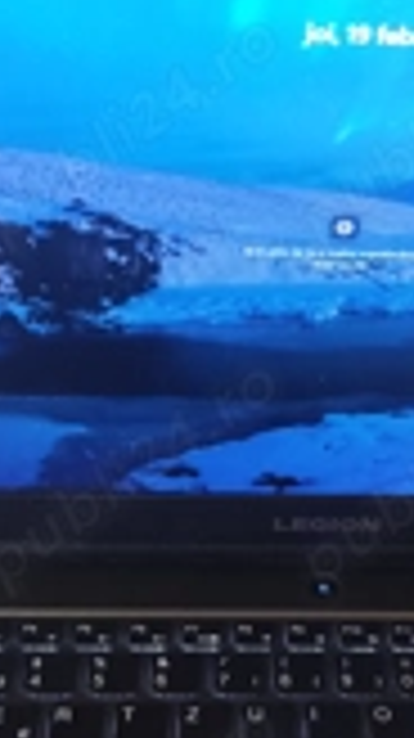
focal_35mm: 61
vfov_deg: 33.7
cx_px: 288
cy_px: 549
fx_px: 1193
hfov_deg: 19.6
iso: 800
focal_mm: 6.14
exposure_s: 1/25
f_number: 1.65
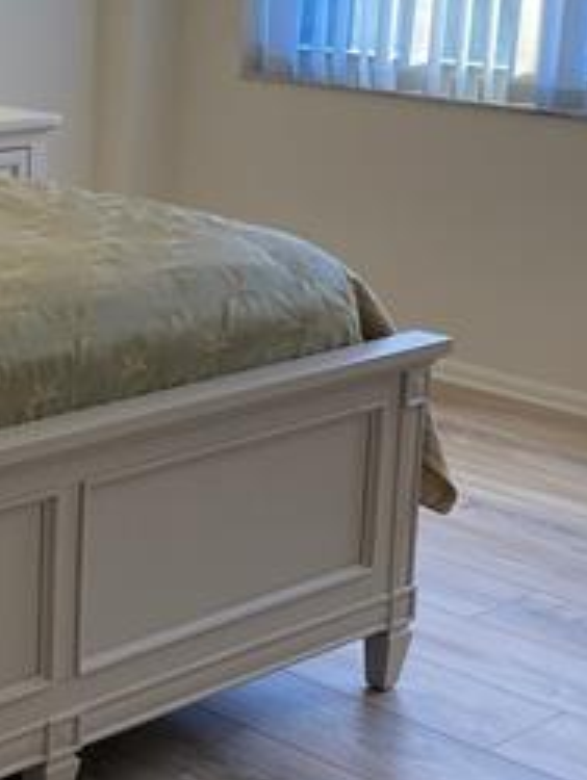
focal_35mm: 86
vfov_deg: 22.7
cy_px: 340
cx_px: -3
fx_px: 1941
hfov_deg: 16.8
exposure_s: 1/60
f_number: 1.8
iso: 64
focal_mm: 3.99
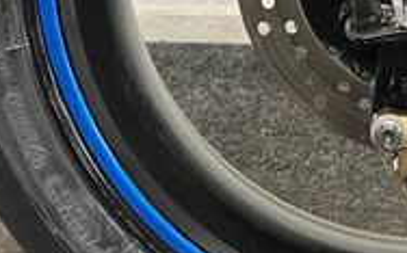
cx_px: 416
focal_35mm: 94
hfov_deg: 21.3
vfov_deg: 13.3
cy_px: -89
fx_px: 1041
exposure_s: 1/50
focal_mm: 5.1
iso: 320
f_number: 1.6
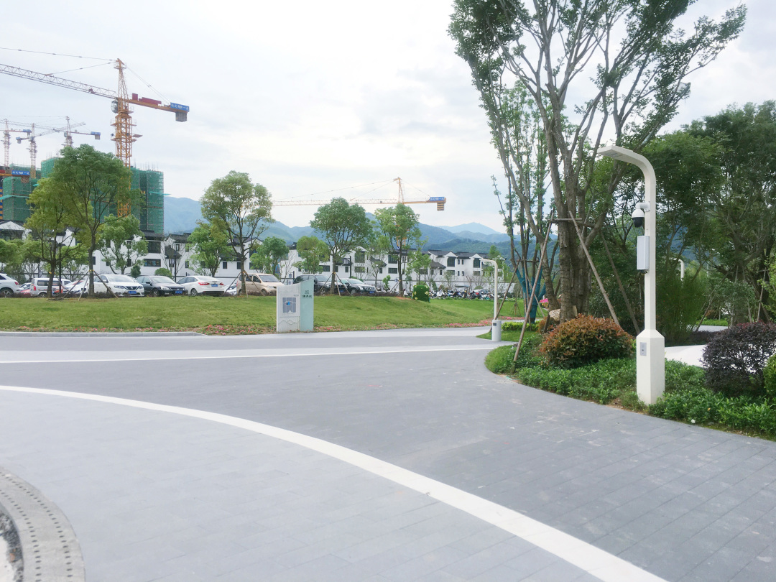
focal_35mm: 29
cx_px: 388
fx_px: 650
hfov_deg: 61.7
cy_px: 291
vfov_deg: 48.2
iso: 25
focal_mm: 4.15
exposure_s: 1/370
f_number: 2.2
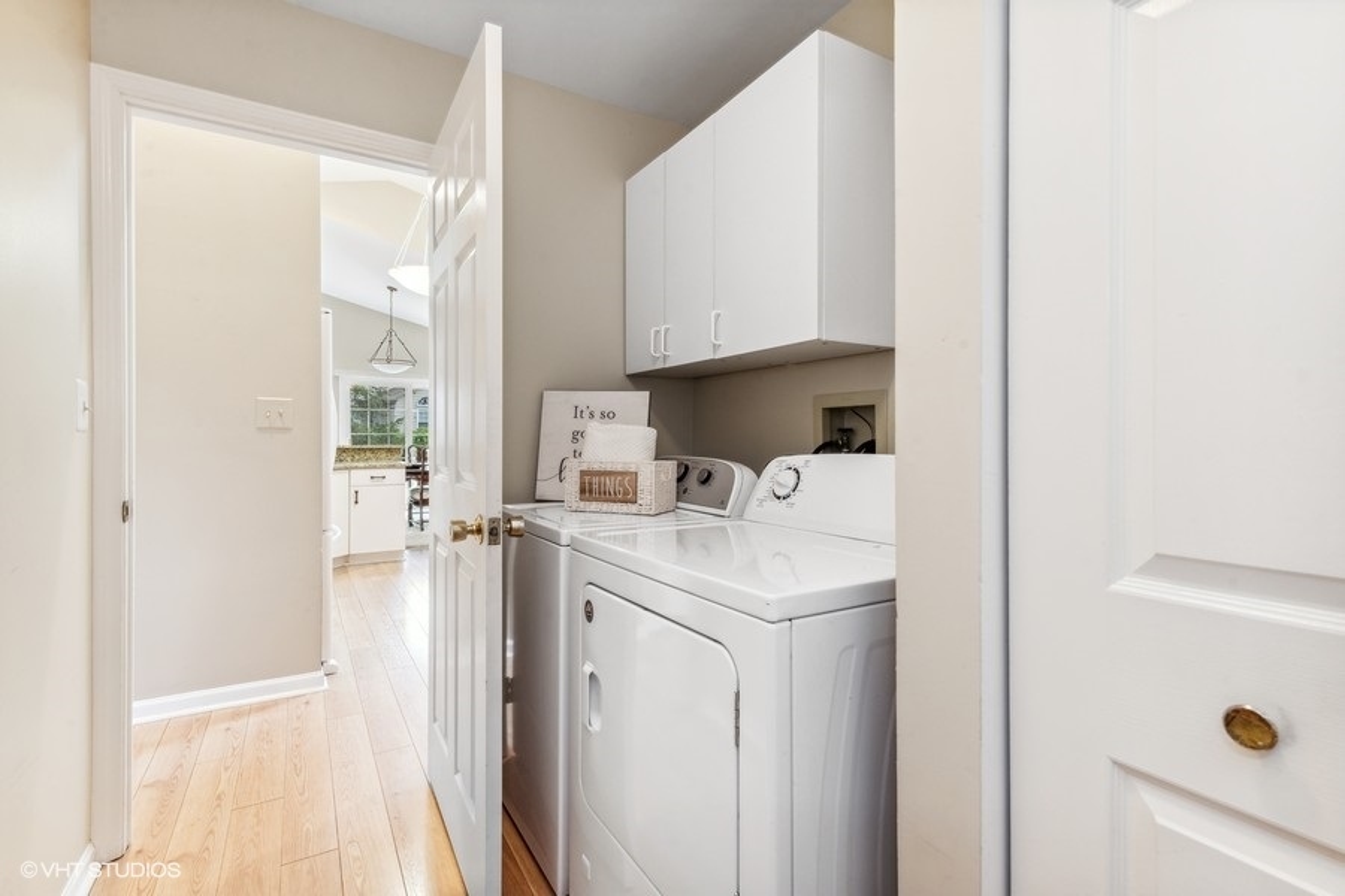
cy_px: 448
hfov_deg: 96.7
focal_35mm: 16
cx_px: 672
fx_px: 598
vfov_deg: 73.7
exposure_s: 1/8
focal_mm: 16
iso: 200
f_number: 9.5
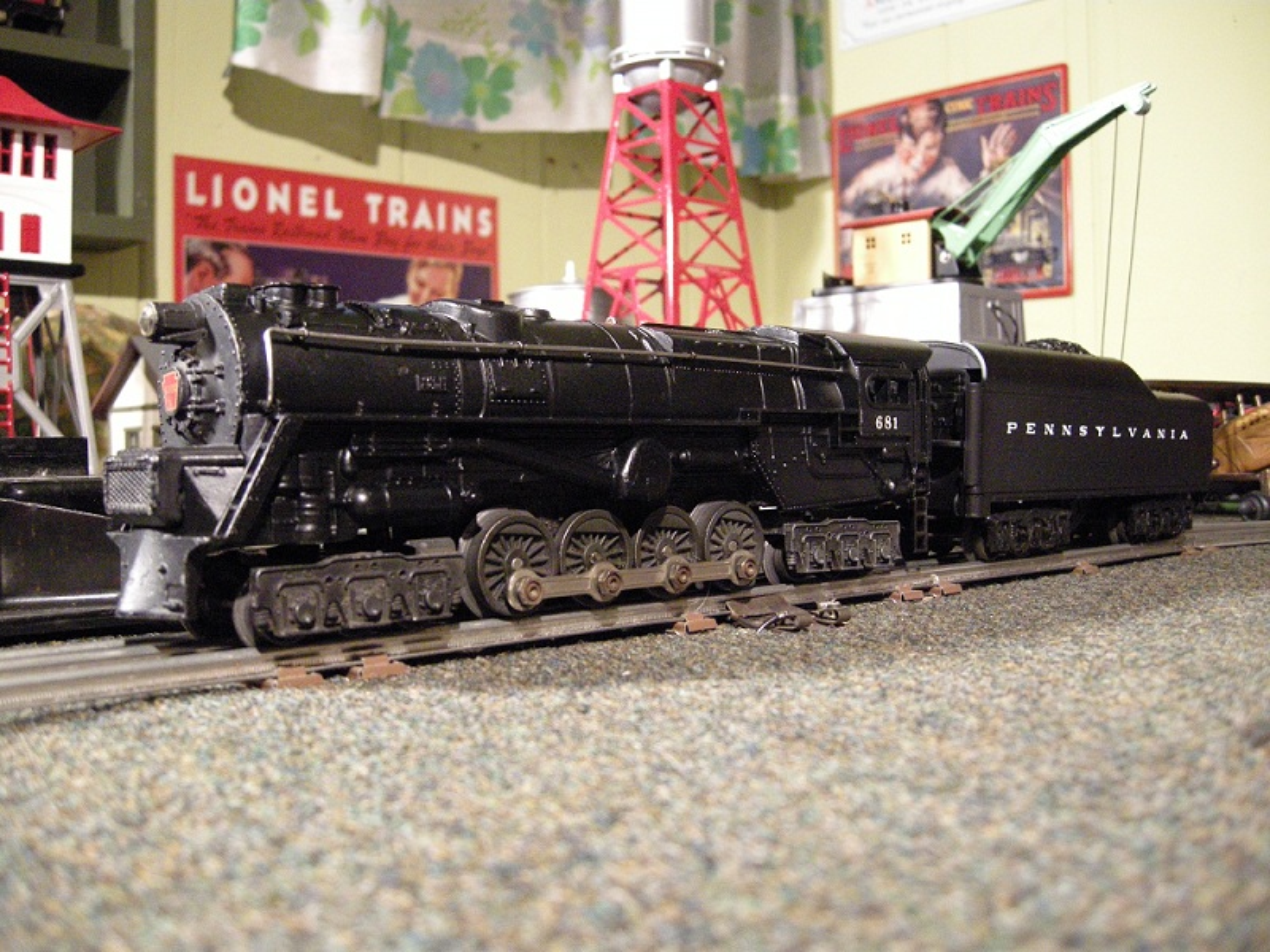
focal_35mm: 35
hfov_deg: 52.6
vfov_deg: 40.7
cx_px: 635
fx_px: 1284
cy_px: 476
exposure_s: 1/8
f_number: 2.7
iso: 586
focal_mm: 7.5
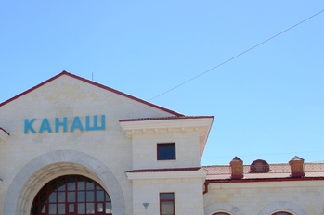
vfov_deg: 24.1
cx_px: 43
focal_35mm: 55
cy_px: 182
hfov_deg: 34.6
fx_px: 495
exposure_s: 1/400
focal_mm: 20
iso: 200
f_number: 8
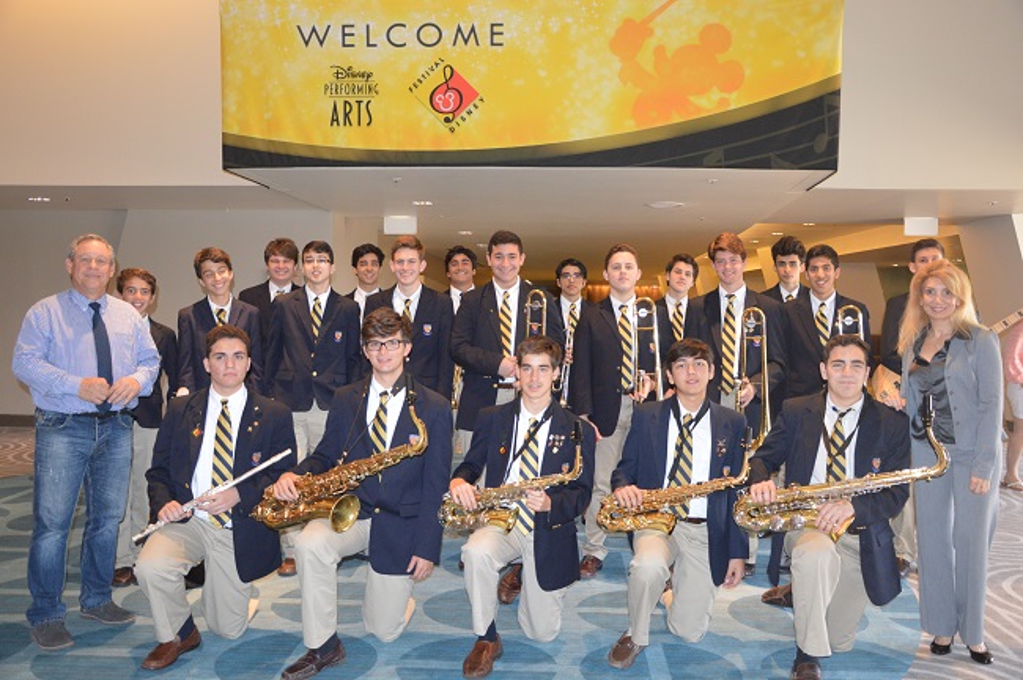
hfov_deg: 59.5
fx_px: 894
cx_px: 512
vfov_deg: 41.6
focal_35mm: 32
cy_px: 340
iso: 1400
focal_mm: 21
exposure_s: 1/60
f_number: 3.8
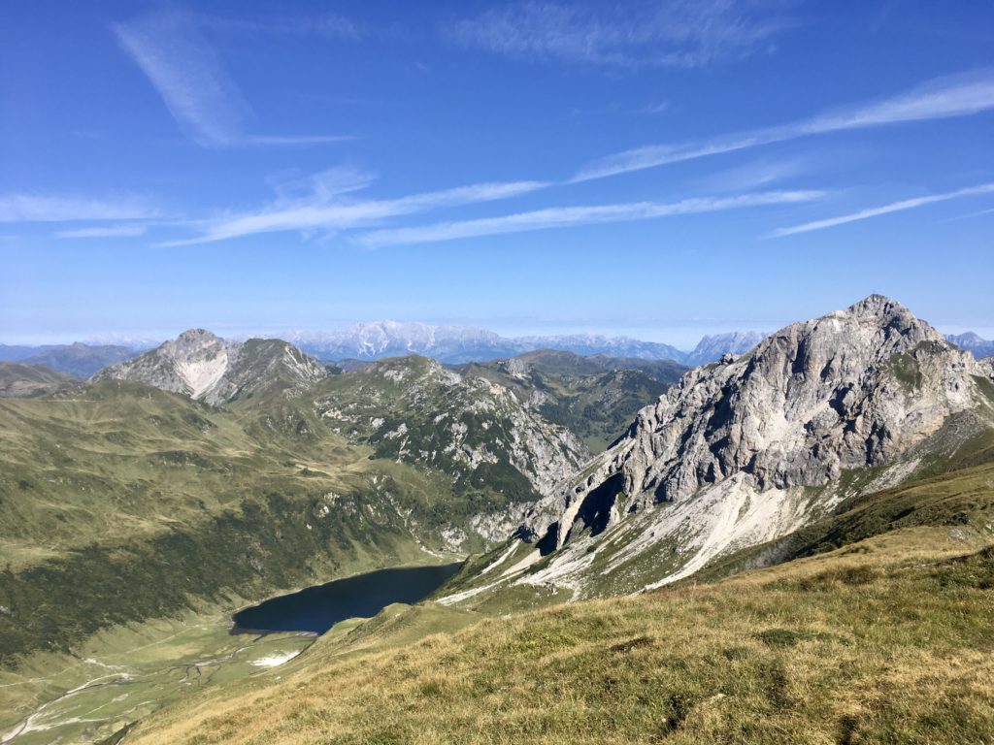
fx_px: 833
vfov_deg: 48.2
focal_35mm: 29
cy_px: 372
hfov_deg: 61.7
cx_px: 497
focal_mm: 4.15
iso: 25
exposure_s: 1/1166
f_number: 2.2
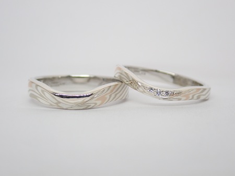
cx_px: 118
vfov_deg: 19.1
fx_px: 522
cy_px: 88
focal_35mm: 77
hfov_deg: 25.3
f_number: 4.1
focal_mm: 13.65
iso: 200
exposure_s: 1/160
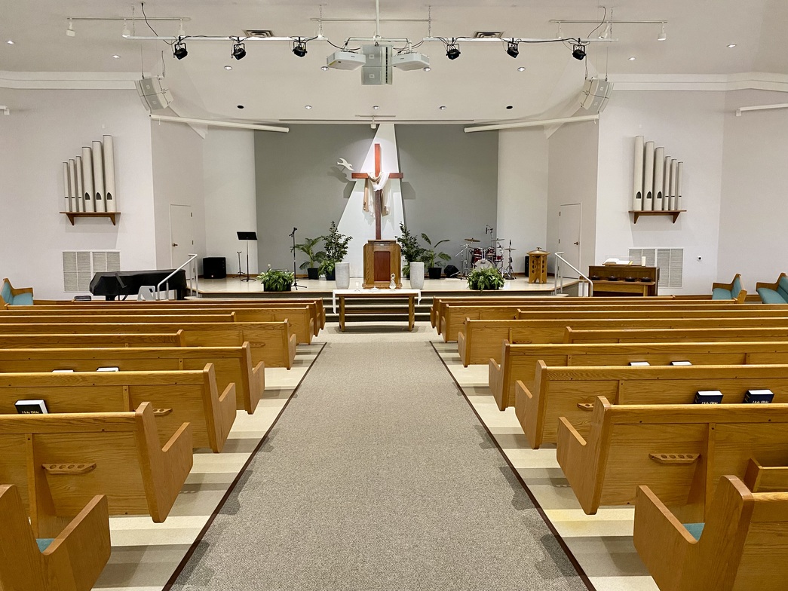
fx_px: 592
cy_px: 296
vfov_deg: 53.1
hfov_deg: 67.3
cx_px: 394
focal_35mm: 26
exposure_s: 1/60
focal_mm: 4.25
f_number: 1.8
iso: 400
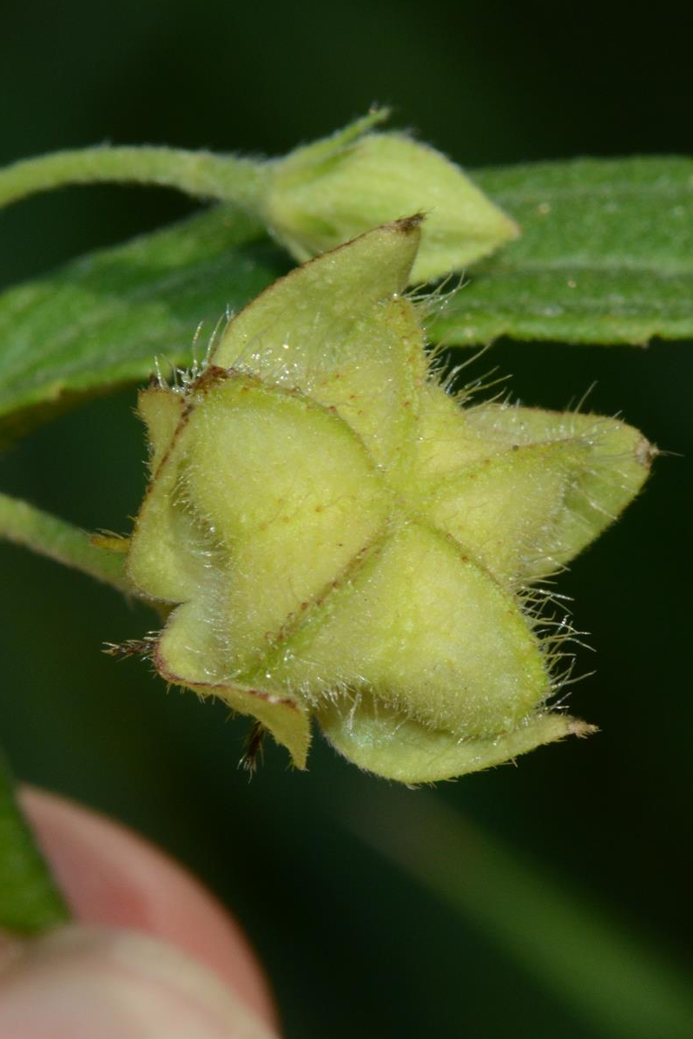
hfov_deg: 5.8
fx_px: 6836
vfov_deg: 8.7
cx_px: 103
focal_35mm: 237
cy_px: 520
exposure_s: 1/200
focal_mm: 105
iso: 800
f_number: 29
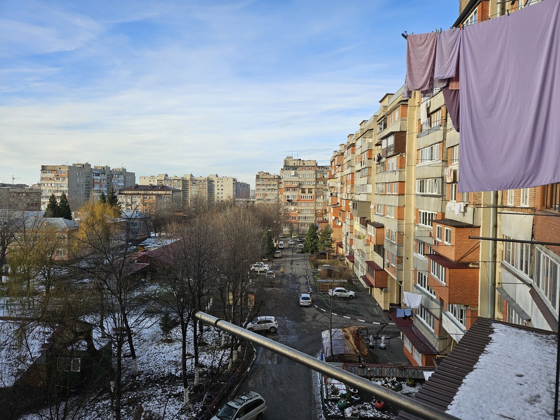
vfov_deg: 58.9
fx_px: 372
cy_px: 210
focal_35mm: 23
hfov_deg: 73.9
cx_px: 280
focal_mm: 5.4
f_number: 1.8
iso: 25
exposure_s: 1/707
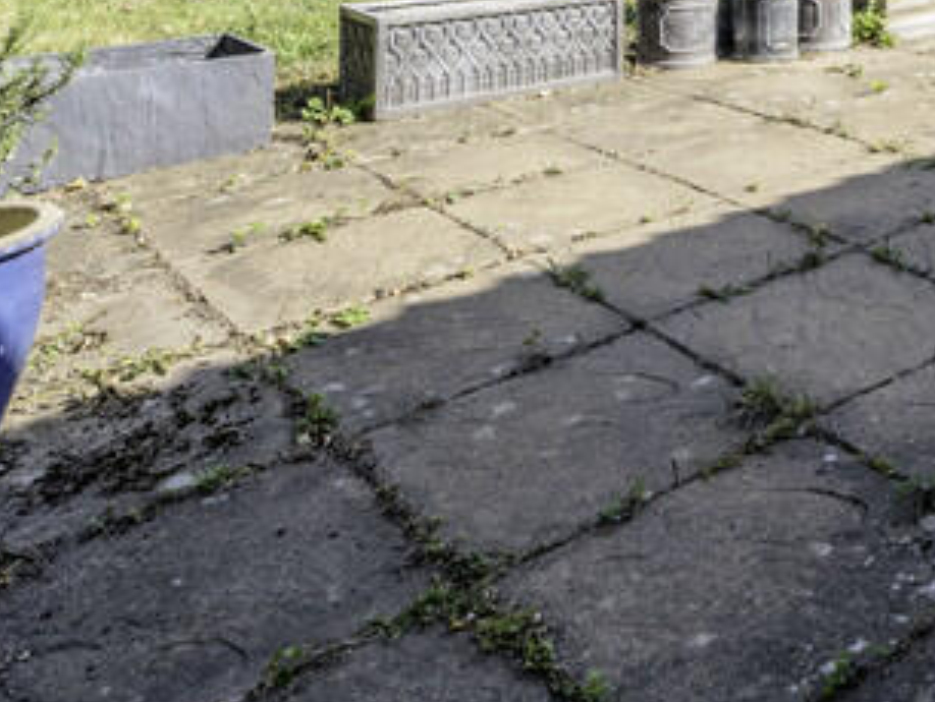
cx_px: 1085
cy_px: -200
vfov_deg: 27.2
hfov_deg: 34.7
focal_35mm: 45
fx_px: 1216
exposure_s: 1/400
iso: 64
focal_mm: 14
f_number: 9
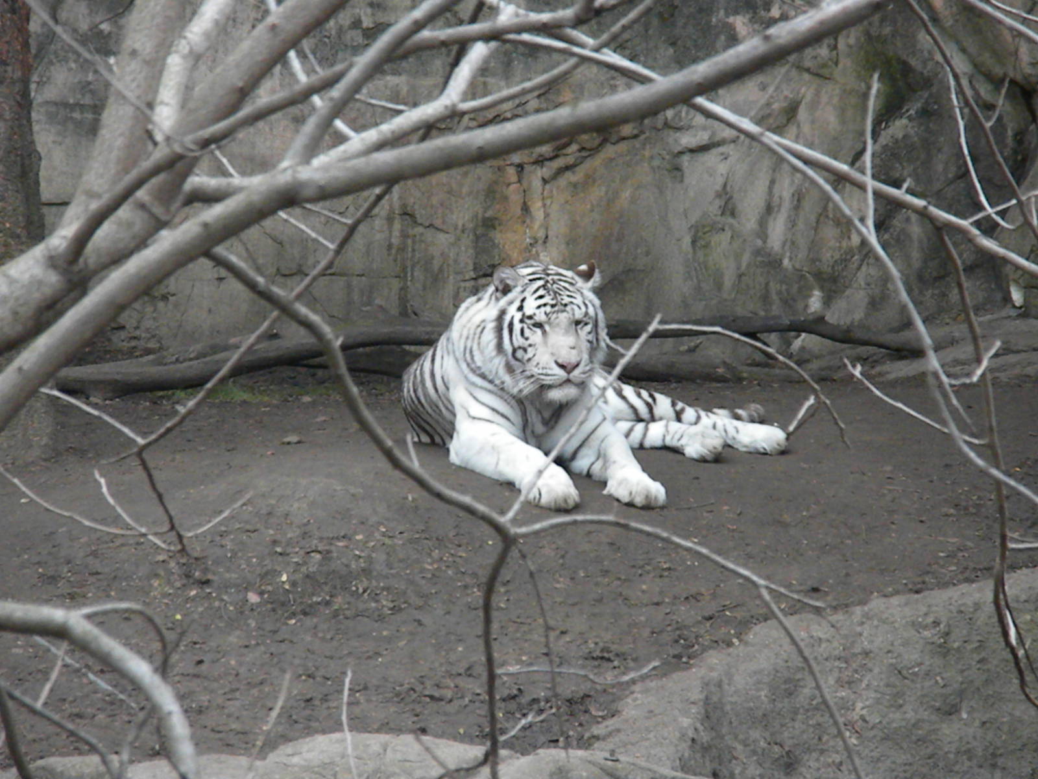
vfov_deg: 5.7
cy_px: 390
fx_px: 7796
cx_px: 519
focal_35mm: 260
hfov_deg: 7.6
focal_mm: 46.2
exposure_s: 1/253
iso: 852
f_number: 5.3
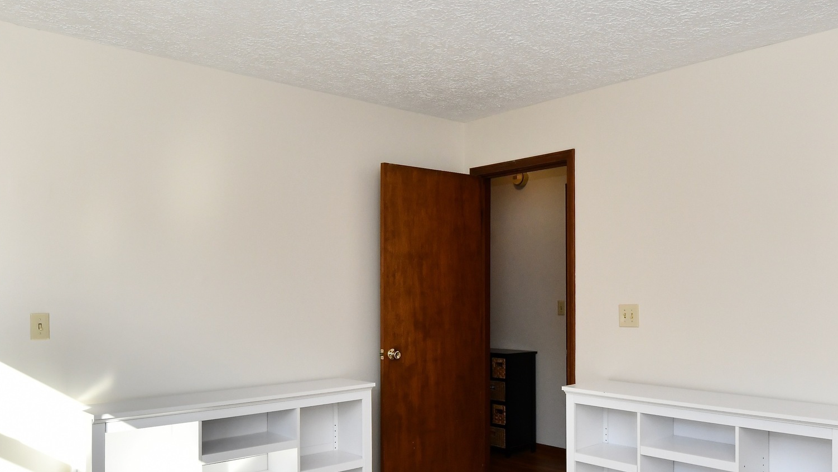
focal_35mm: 30
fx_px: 667
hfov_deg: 63.7
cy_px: 303
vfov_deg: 38.6
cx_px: 501
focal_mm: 14
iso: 640
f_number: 8
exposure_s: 1/250
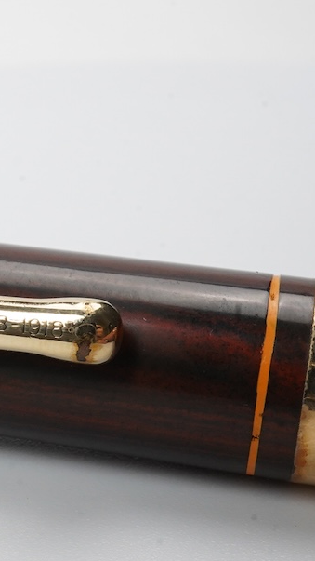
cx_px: -135
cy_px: 303
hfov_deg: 13.1
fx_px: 1307
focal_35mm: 88
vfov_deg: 24.2
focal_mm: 30
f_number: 20
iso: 1250
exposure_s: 1/100
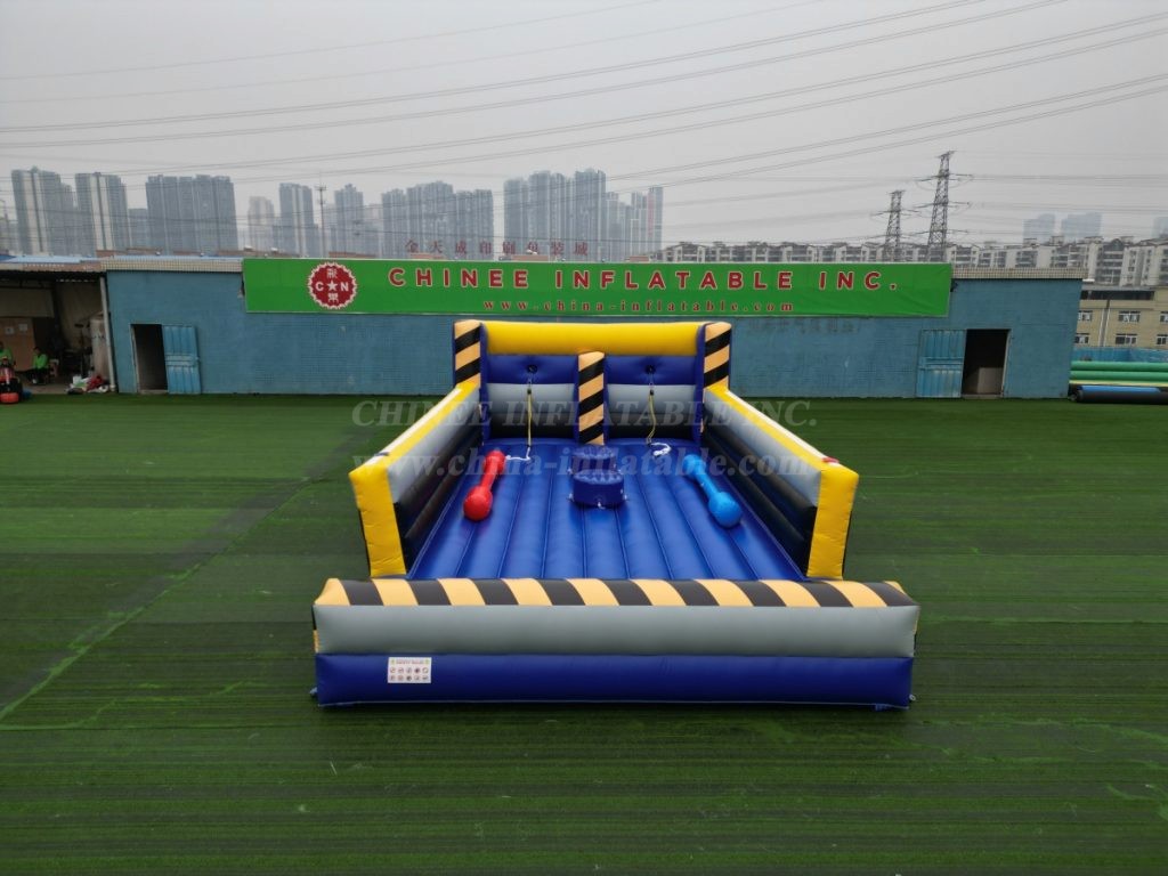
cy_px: 438
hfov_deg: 71.6
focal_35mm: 24
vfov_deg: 56.8
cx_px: 584
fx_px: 810
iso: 120
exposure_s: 1/640
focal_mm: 6.72
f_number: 1.7
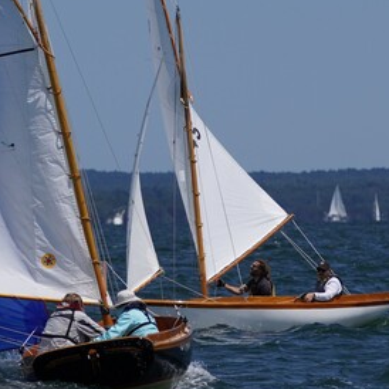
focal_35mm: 696
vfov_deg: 2.5
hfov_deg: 2.5
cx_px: 180
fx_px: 8852
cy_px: 124
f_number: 5.6
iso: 100
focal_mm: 187
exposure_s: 1/1250
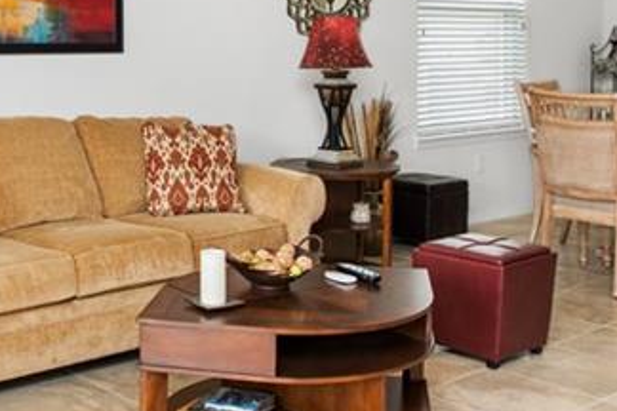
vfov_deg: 21.9
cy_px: 12
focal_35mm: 60
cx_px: 105
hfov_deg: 32.3
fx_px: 1028
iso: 400
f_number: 7.1
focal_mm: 19
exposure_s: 1/25
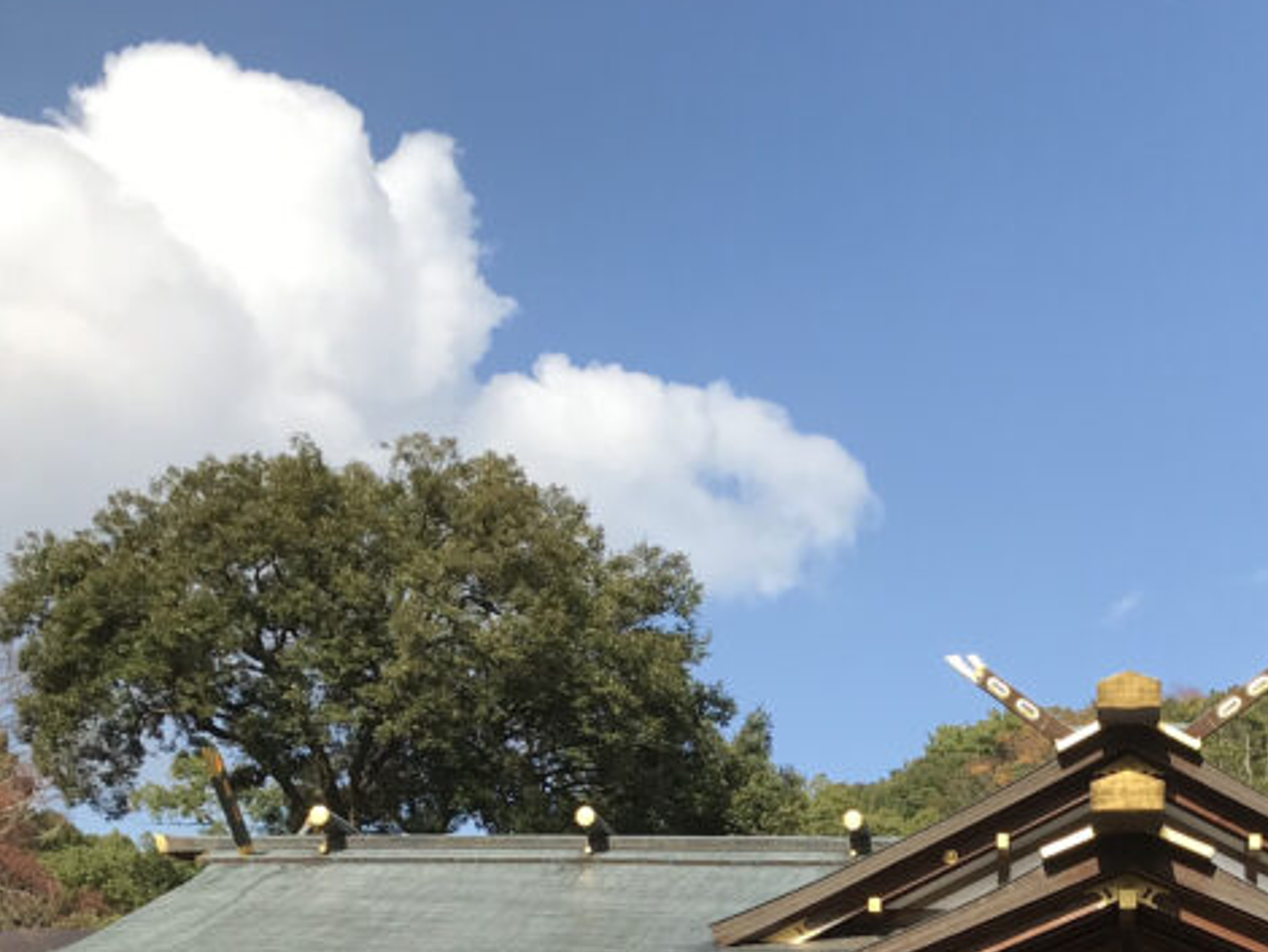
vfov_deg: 22.9
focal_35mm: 61
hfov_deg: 31.0
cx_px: 993
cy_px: 1001
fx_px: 2236
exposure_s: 1/2083
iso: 20
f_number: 1.8
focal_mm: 3.99
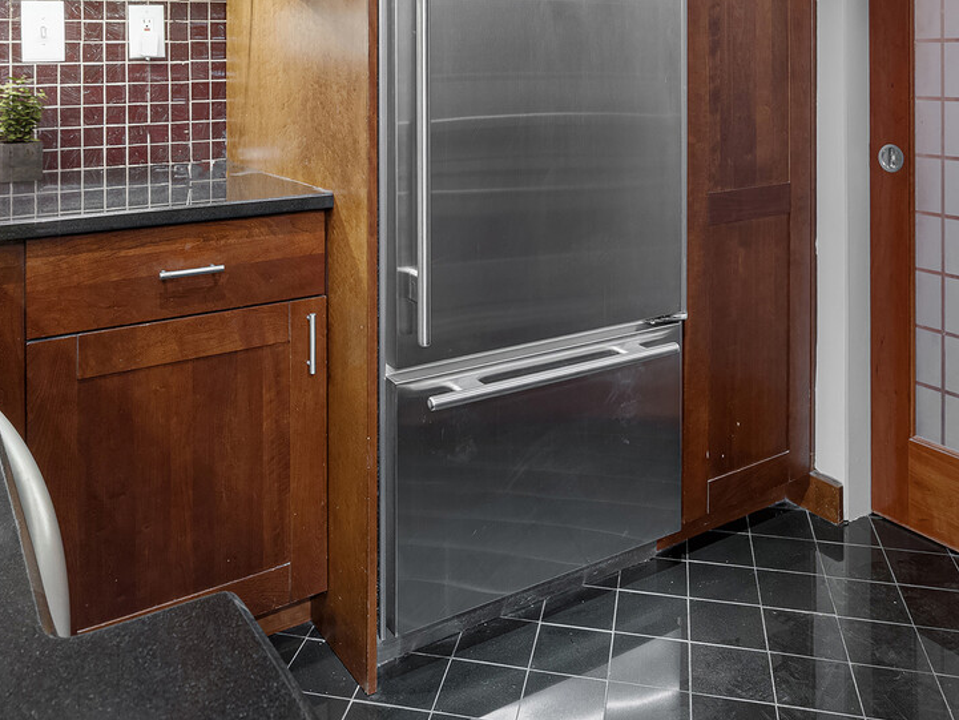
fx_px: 887
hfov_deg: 56.8
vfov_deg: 40.7
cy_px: 67
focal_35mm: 32
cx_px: 478
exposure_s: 1/2.5
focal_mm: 16
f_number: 9
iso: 1000
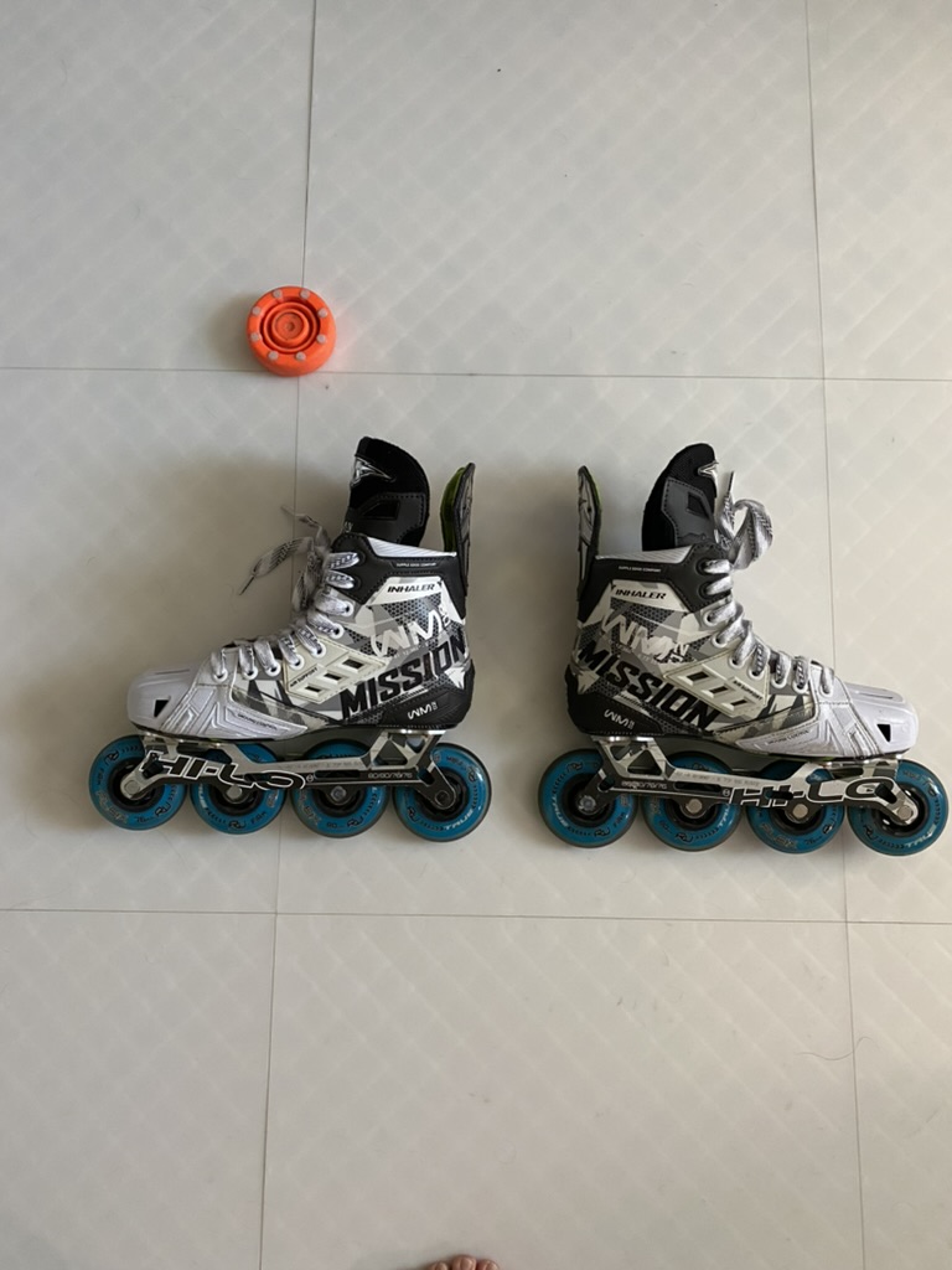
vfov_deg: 67.3
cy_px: 635
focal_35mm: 26
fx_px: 953
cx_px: 476
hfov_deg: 53.1
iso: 320
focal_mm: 4.25
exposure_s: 1/60
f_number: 1.8
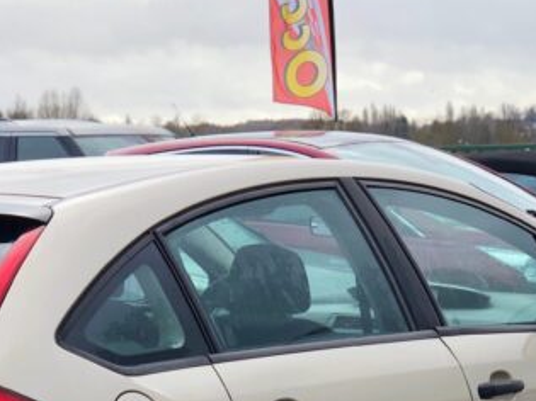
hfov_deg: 14.9
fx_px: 2043
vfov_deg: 11.1
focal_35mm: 132
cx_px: 162
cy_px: 409
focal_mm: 6
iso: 16
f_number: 2.4
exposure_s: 1/197
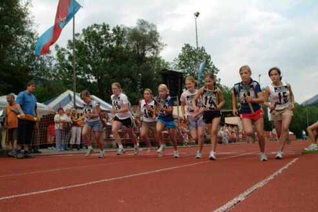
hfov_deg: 53.1
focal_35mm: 36
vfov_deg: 36.9
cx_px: 159
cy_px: 106
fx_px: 318
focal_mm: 24
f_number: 5.6
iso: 100
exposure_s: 1/125
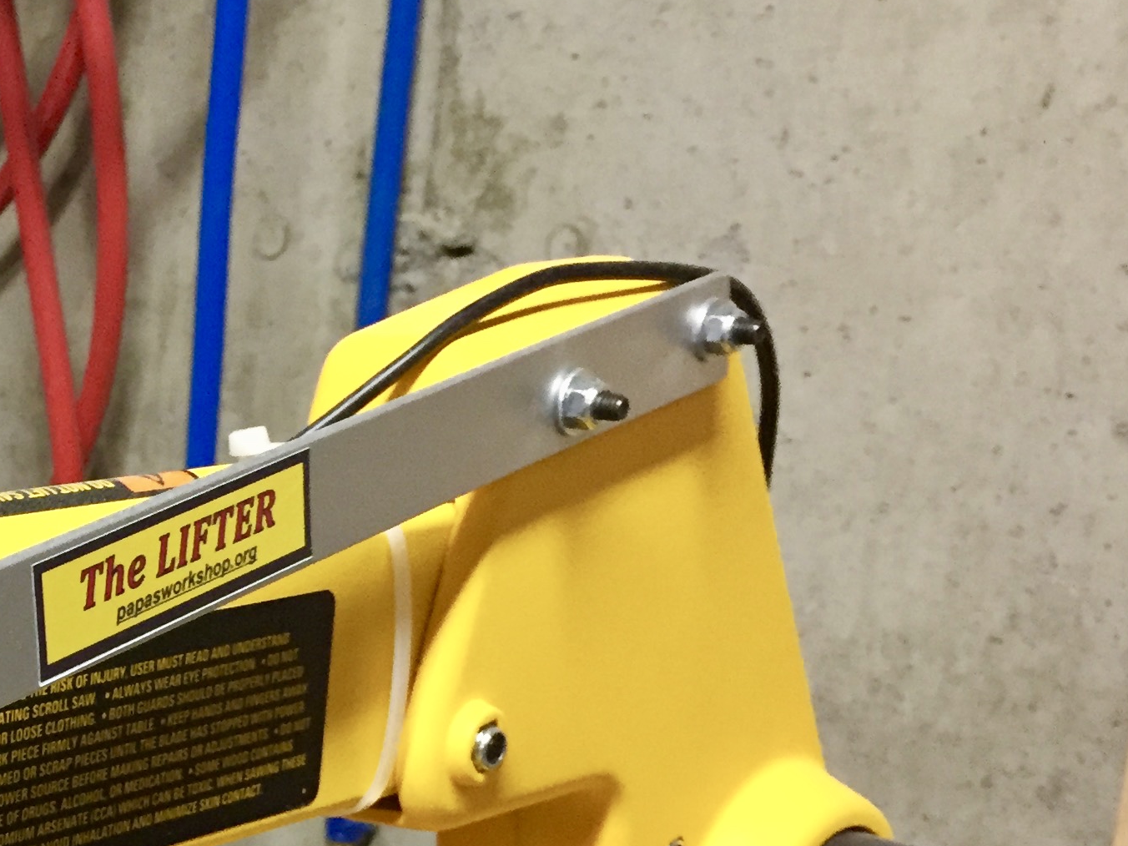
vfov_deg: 20.7
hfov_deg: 25.5
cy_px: 692
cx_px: -158
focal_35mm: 70
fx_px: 2281
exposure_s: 1/30
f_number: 2.2
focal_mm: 4.15
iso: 250
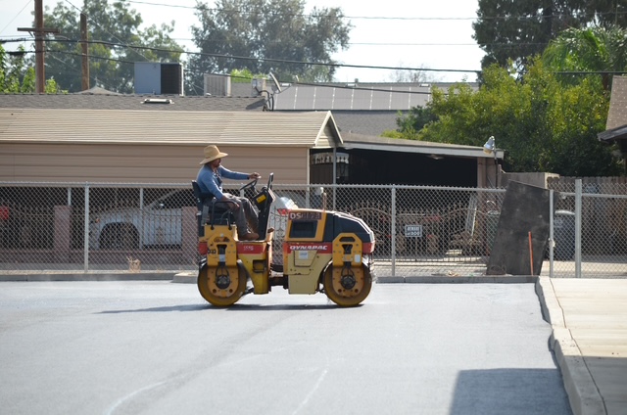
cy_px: 208
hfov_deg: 8.9
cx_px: 314
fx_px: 4041
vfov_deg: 5.9
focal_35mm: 232
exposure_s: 1/1250
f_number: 5.6
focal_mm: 155
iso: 400
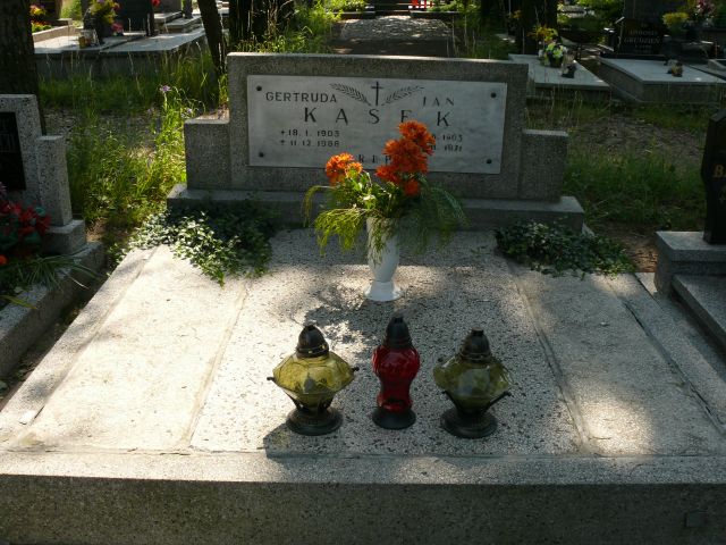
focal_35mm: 35
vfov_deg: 40.7
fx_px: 734
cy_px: 272
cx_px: 363
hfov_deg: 52.6
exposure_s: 1/200
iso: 100
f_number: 5.6
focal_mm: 7.4
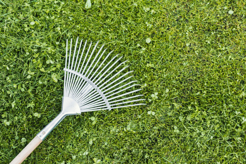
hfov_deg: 37.8
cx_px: 123
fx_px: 359
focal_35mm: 52
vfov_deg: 25.8
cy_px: 82
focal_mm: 35
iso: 100
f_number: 2.5
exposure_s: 1/320
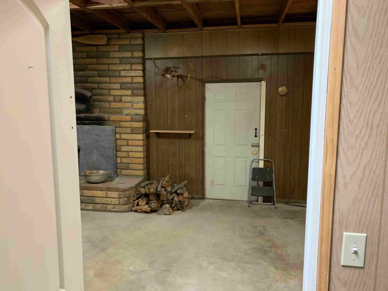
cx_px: 194
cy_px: 146
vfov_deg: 53.1
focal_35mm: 26
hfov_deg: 67.3
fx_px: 291
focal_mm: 4.25
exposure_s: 1/40
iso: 250
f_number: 1.8
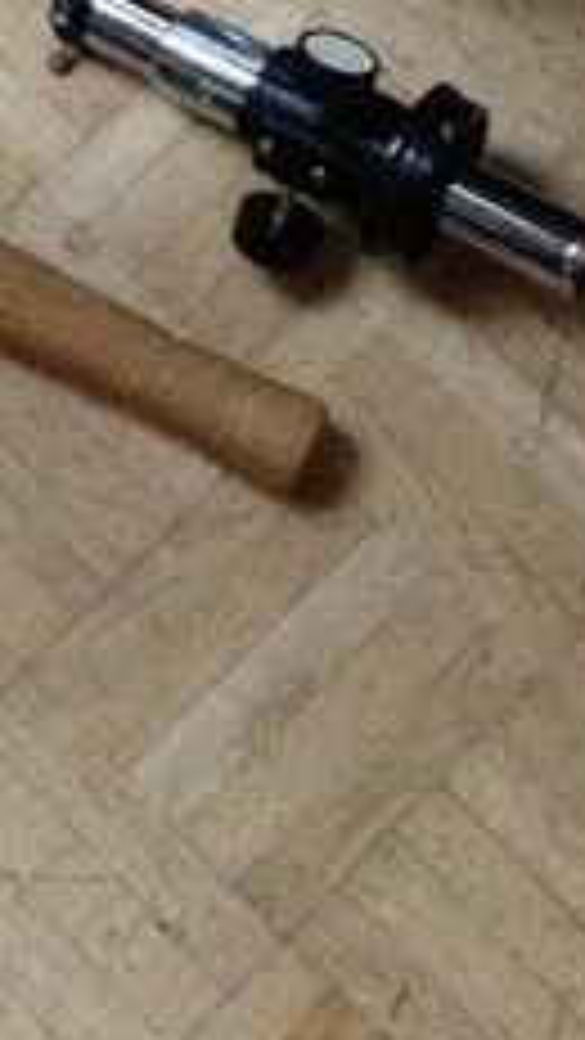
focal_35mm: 169
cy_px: -396
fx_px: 4659
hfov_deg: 7.1
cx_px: -72
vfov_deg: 12.3
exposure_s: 1/15
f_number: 2.4
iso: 640
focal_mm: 4.28
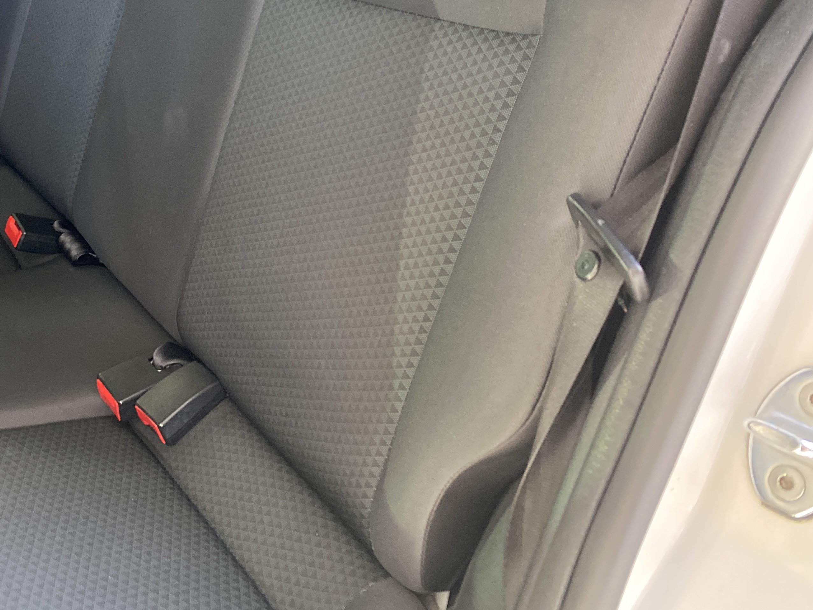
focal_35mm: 41
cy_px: 145
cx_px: 194
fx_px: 963
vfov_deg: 34.3
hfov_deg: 44.1
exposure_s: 1/46
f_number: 1.8
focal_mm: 4.25
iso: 500
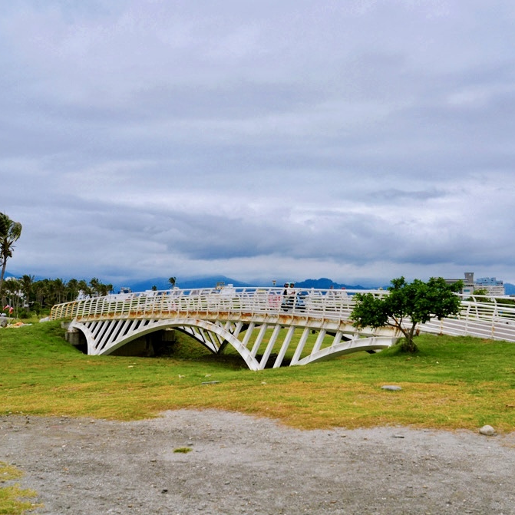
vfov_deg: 47.2
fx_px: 589
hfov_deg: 47.1
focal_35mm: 35
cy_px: 256
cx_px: 291
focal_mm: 27
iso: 320
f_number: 8
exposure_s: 1/800
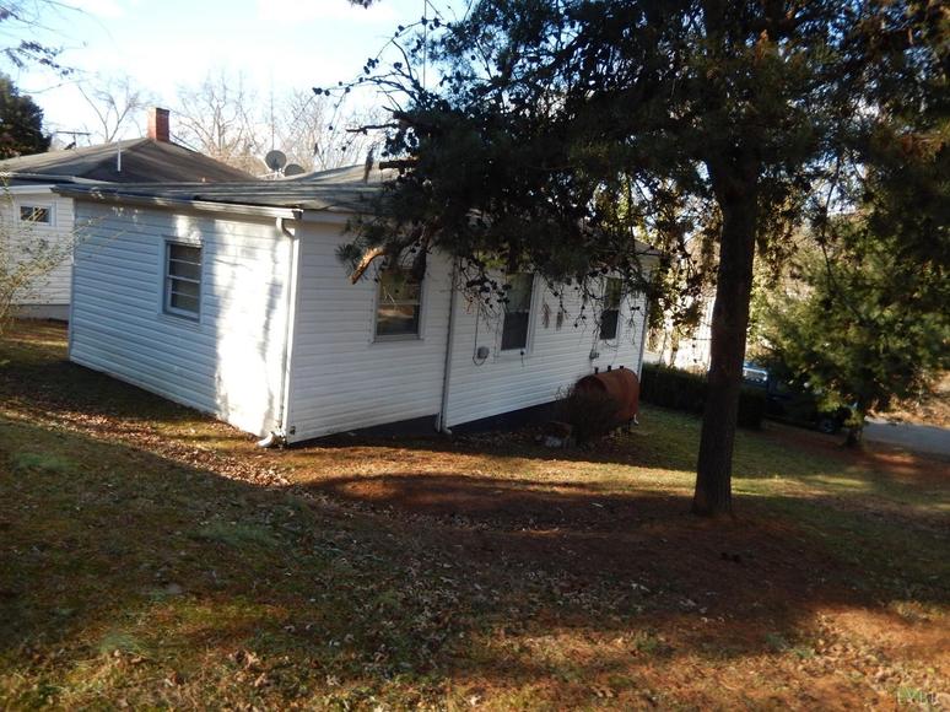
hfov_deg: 69.4
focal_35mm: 25
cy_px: 356
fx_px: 686
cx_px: 475
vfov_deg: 54.9
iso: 125
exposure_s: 1/250
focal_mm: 4.5
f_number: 3.4
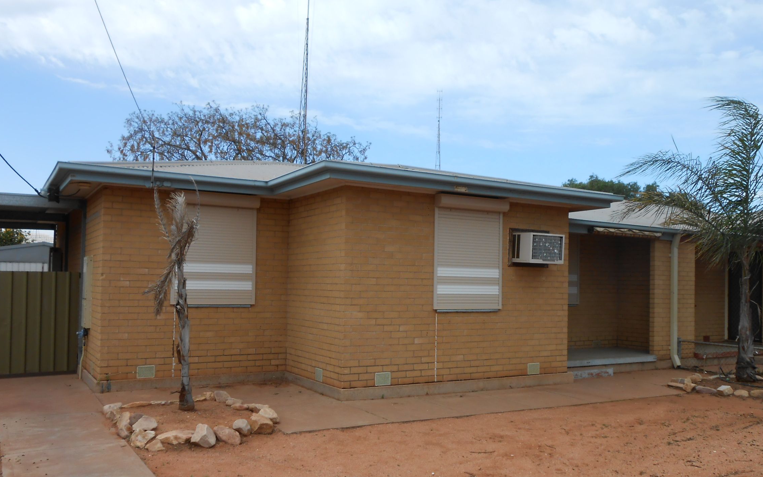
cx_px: 383
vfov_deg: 39.4
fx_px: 665
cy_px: 261
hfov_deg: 59.7
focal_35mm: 32
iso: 80
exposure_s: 1/500
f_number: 3.8
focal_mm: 5.3
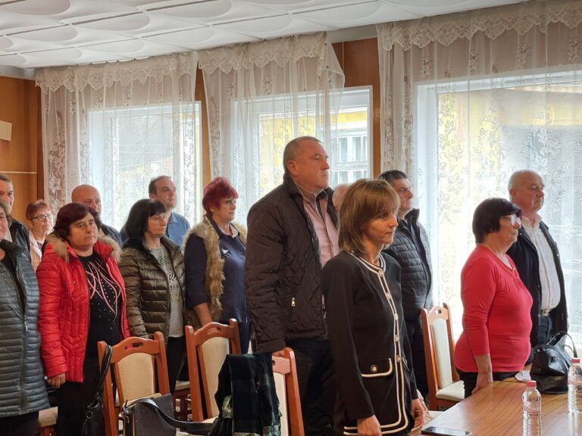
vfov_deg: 28.0
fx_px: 874
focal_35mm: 52
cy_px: 218
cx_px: 291
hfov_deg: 36.8
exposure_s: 1/50
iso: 160
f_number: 2
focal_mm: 6
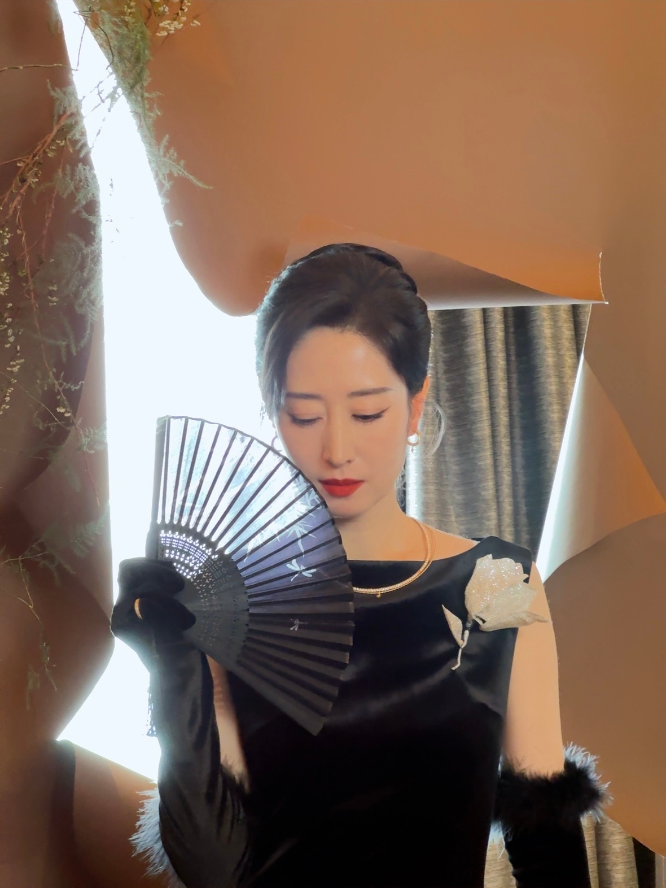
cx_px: 333
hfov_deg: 17.4
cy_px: 444
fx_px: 2179
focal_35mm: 85
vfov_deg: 23.0
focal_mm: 9
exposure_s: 1/17
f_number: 2.8
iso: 500
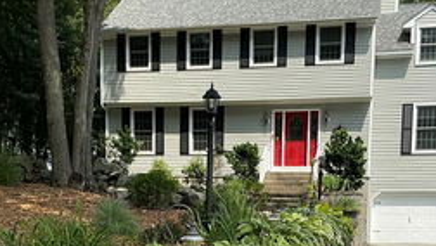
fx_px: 717
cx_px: 215
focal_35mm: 62
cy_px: 277
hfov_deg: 33.8
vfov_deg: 18.6
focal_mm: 3
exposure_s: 1/804
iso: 25
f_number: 1.8
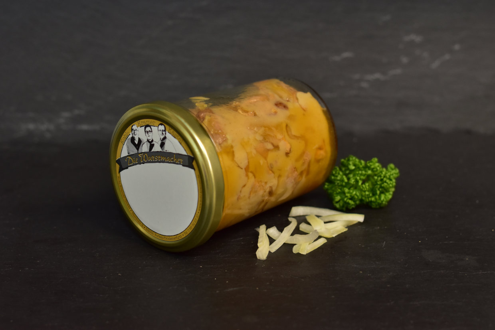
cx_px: 248
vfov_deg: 18.2
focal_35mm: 75
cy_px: 165
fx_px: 1031
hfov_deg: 27.0
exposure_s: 1/30
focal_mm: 50
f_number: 4
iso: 320
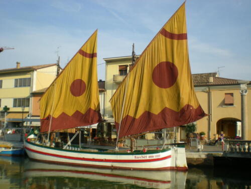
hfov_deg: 49.0
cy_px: 94
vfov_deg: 37.7
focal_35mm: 38
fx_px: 276
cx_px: 126
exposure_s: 1/315
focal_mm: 6.3
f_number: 4.6
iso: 50
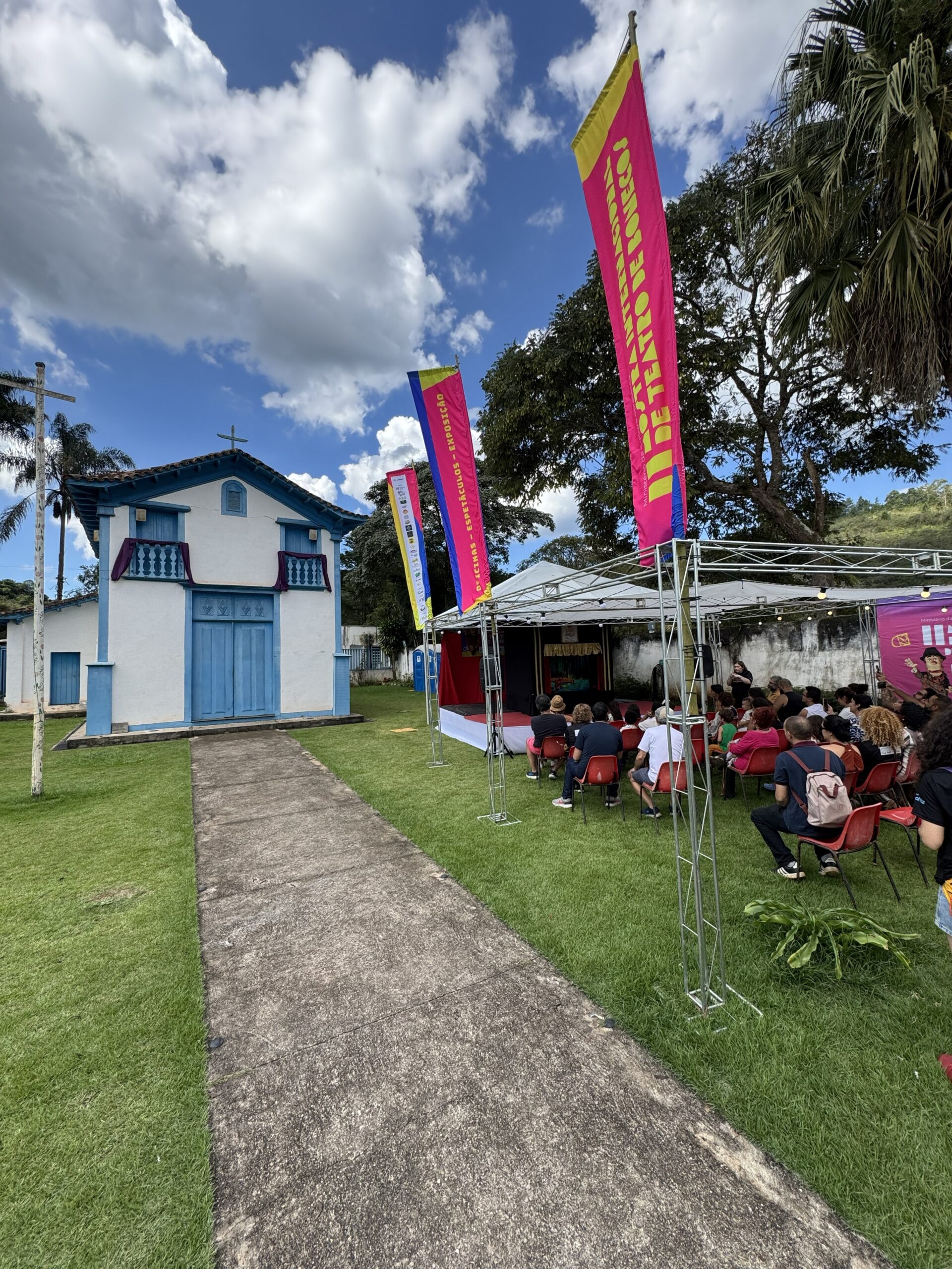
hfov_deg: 85.7
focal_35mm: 14
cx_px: 476
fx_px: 513
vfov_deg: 102.1
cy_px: 634
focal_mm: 2.22
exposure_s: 1/849
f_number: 2.2
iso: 50
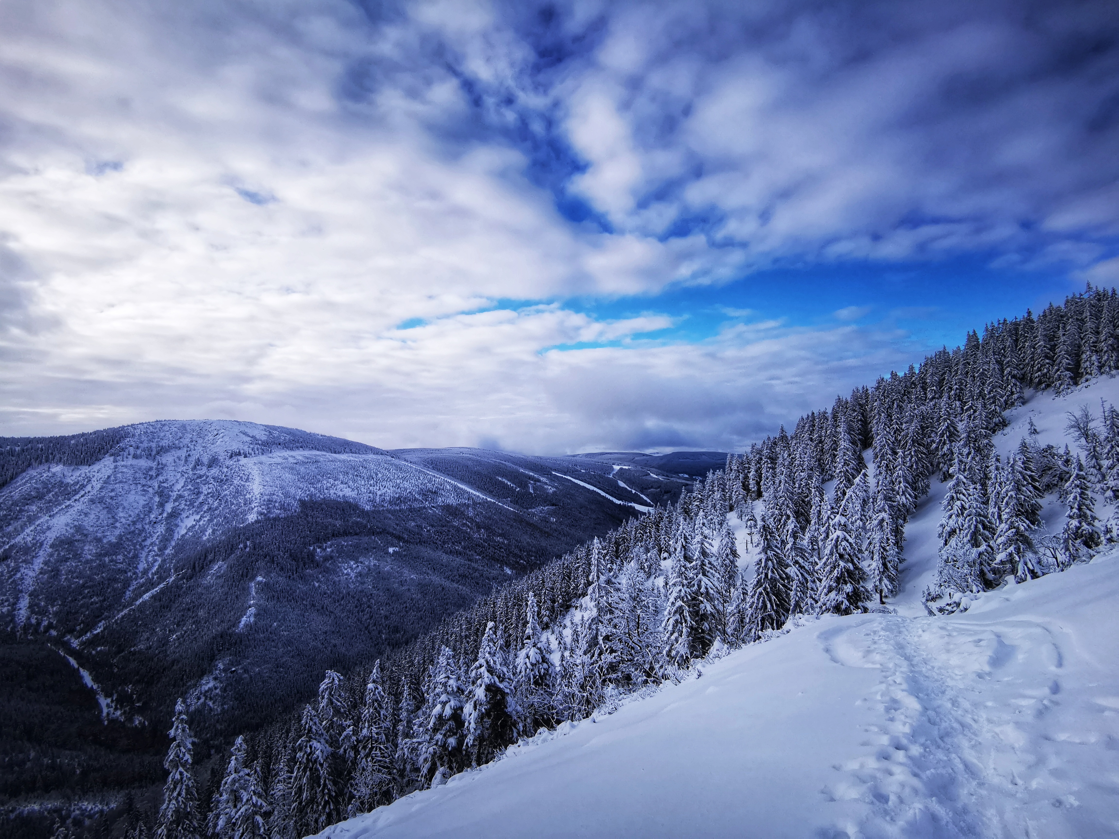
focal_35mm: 17
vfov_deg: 74.7
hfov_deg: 91.0
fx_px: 550
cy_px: 420
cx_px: 560
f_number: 2.2
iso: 50
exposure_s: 1/1140
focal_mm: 2.26
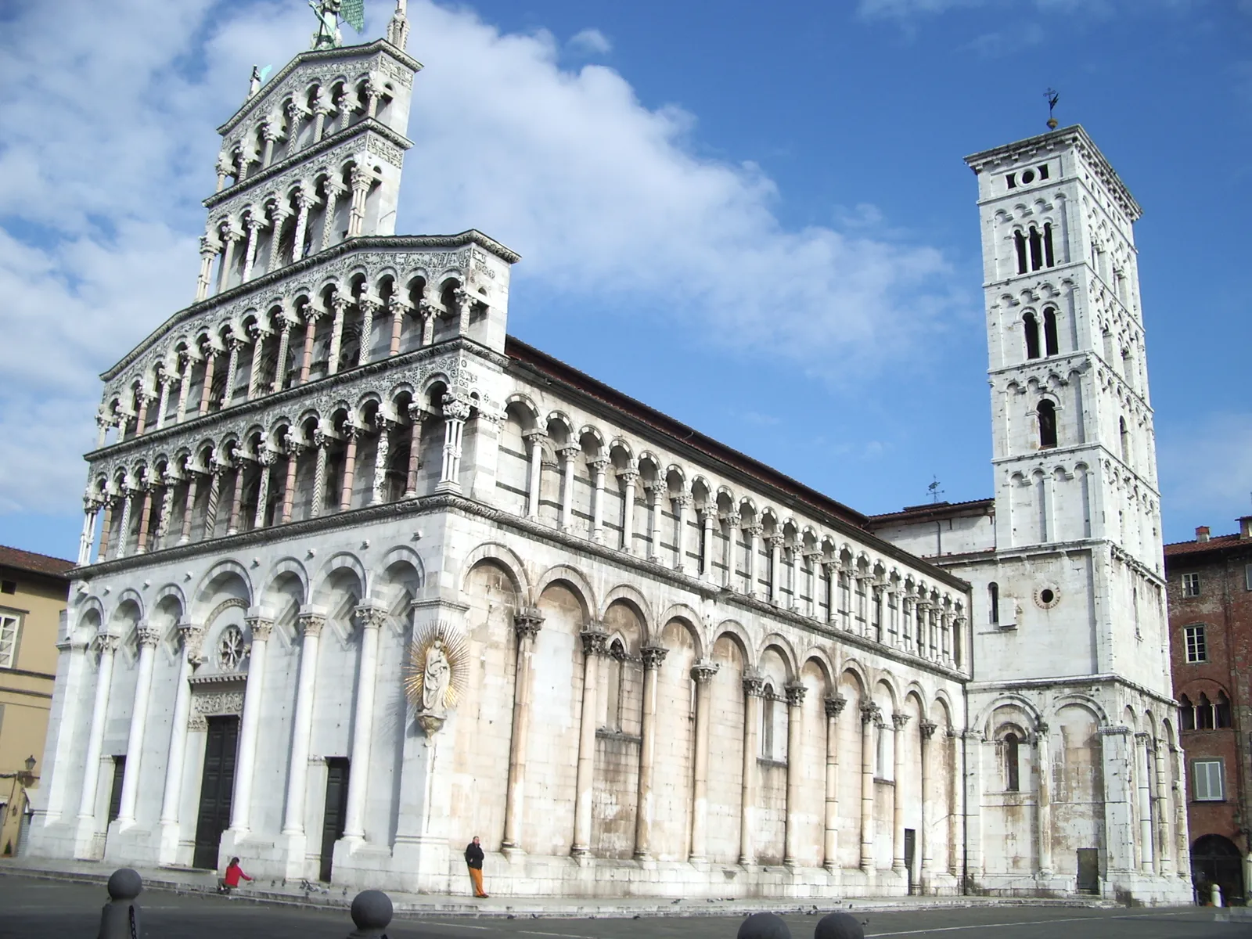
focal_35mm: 35
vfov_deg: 40.7
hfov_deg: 52.6
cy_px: 470
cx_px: 626
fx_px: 1266
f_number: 4.3
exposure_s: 1/400
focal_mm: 5.8
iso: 50
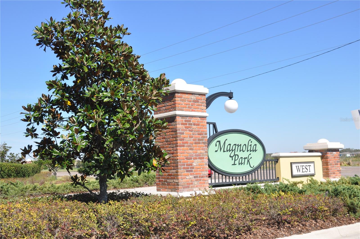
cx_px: 180
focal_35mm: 39
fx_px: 389
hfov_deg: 49.6
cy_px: 120
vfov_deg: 34.1
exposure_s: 1/320
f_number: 9
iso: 200
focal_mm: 26
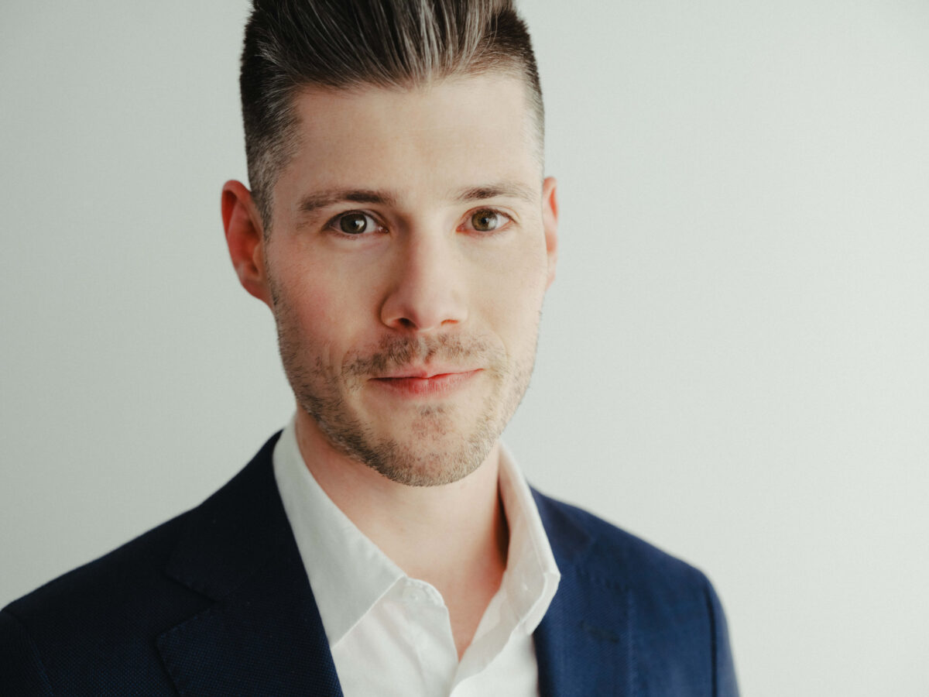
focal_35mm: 51
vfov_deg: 28.6
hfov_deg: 37.5
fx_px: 1369
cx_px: 464
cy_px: 348
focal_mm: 64
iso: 1000
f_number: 5
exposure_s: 1/320
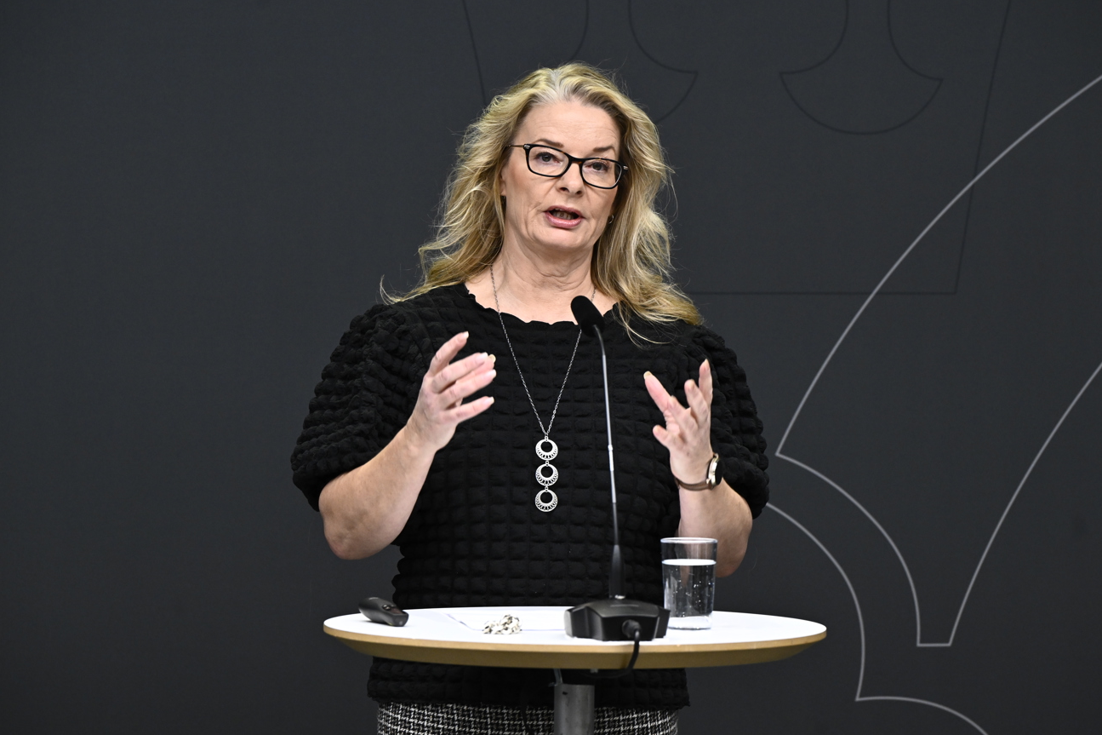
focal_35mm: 189
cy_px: 358
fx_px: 5784
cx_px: 562
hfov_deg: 10.9
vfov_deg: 7.3
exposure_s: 1/200
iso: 2500
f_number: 6.3
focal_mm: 180
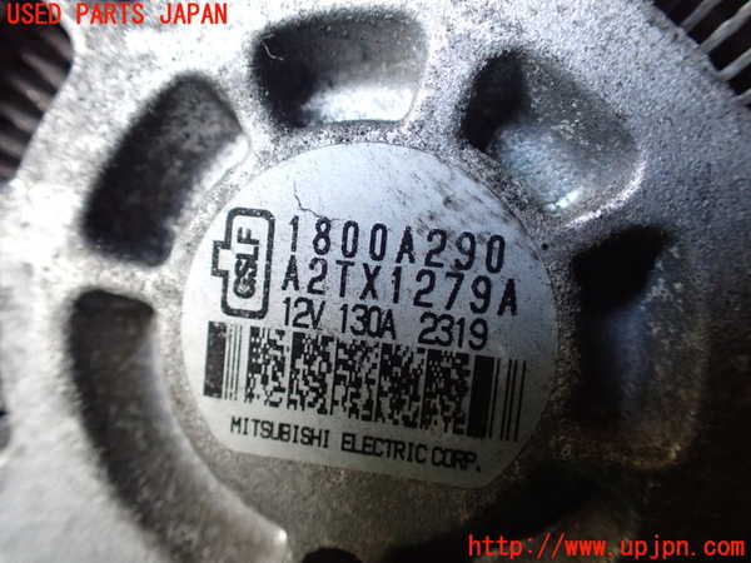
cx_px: 376
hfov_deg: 60.0
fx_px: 651
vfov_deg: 46.8
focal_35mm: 30
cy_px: 282
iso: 800
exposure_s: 1/80
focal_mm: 5.4
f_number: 2.3
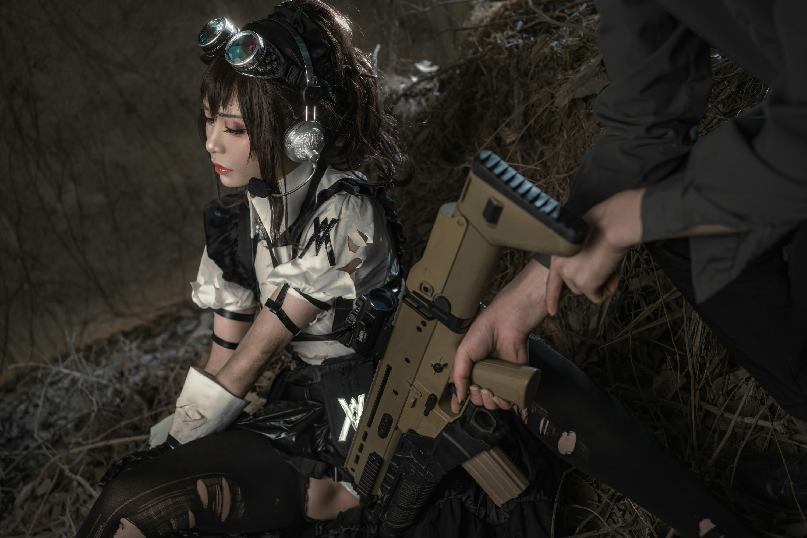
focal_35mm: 35
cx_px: 404
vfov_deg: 37.9
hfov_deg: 54.4
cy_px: 269
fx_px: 785
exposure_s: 1/30
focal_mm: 35
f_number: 3.2
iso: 200
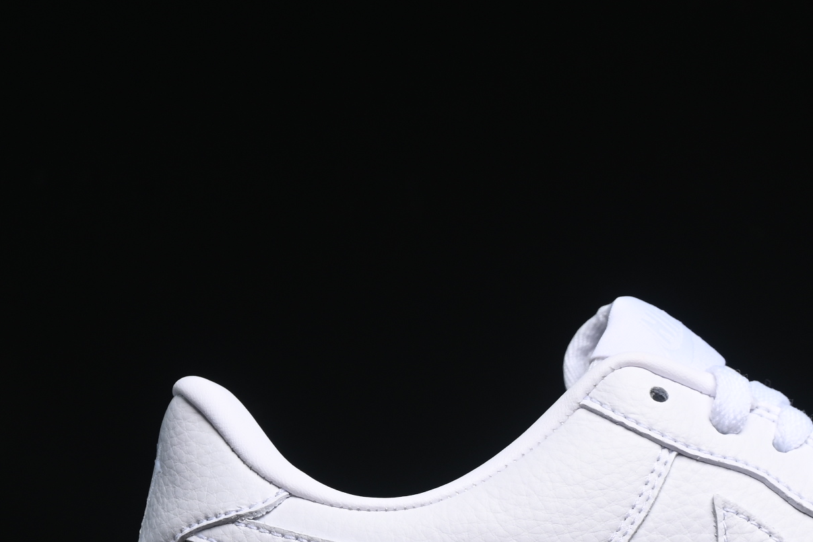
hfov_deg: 11.8
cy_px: 541
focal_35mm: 173
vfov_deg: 7.9
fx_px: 3907
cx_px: 753
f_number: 7.1
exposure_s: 1/80
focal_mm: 50
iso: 160
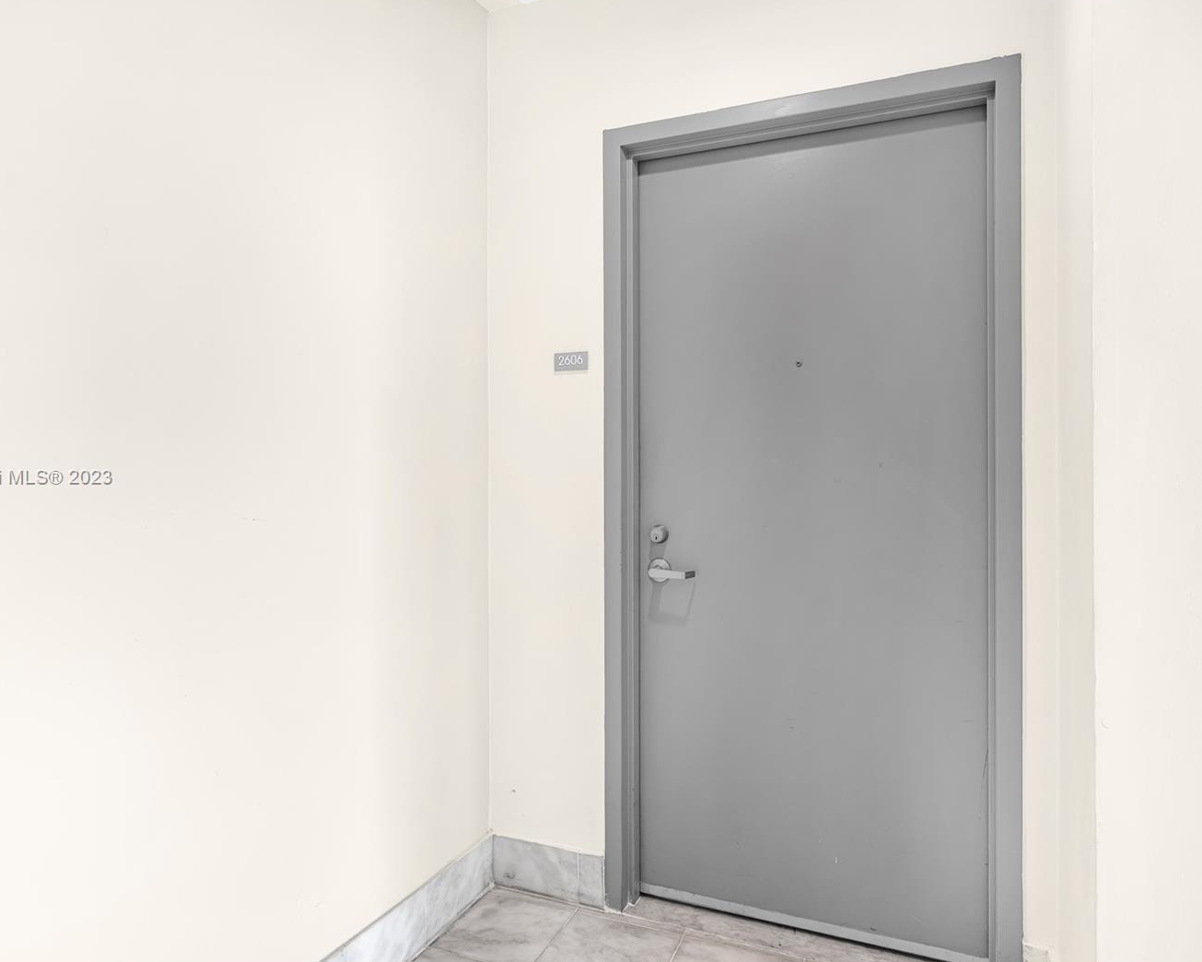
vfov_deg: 60.9
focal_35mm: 23
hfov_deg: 72.5
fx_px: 818
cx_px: 554
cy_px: 478
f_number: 9
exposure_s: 1/8
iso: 200
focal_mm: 20
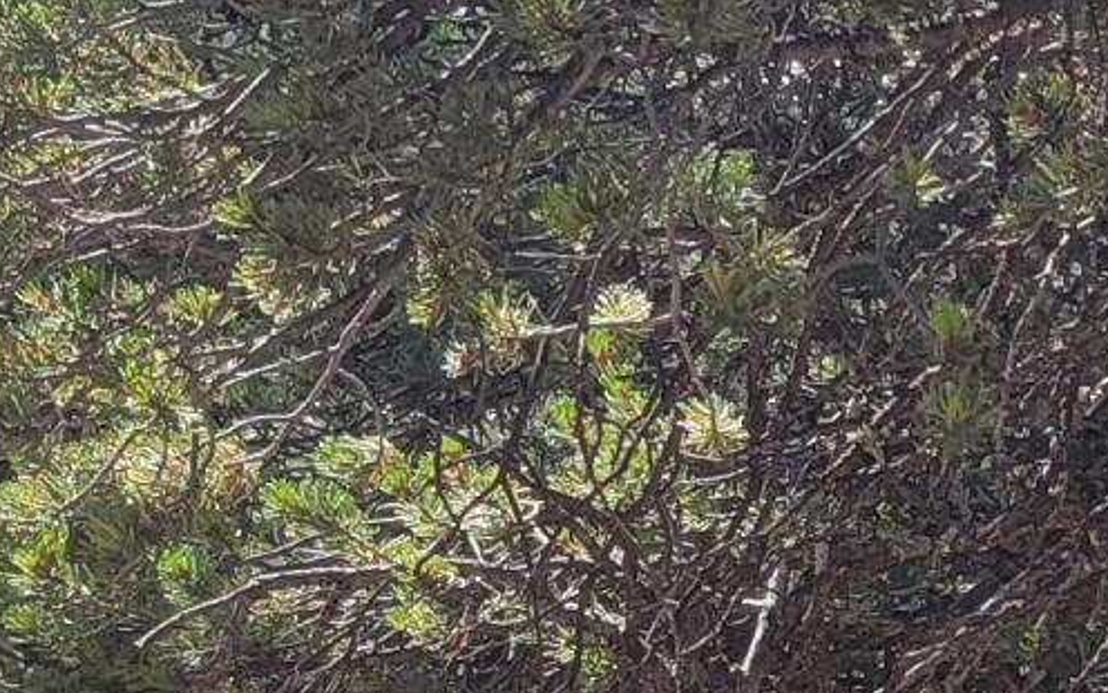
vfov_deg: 8.5
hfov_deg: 10.9
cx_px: 2900
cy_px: 684
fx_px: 4650
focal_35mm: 154
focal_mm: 6.7
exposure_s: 1/403
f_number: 1.8
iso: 16
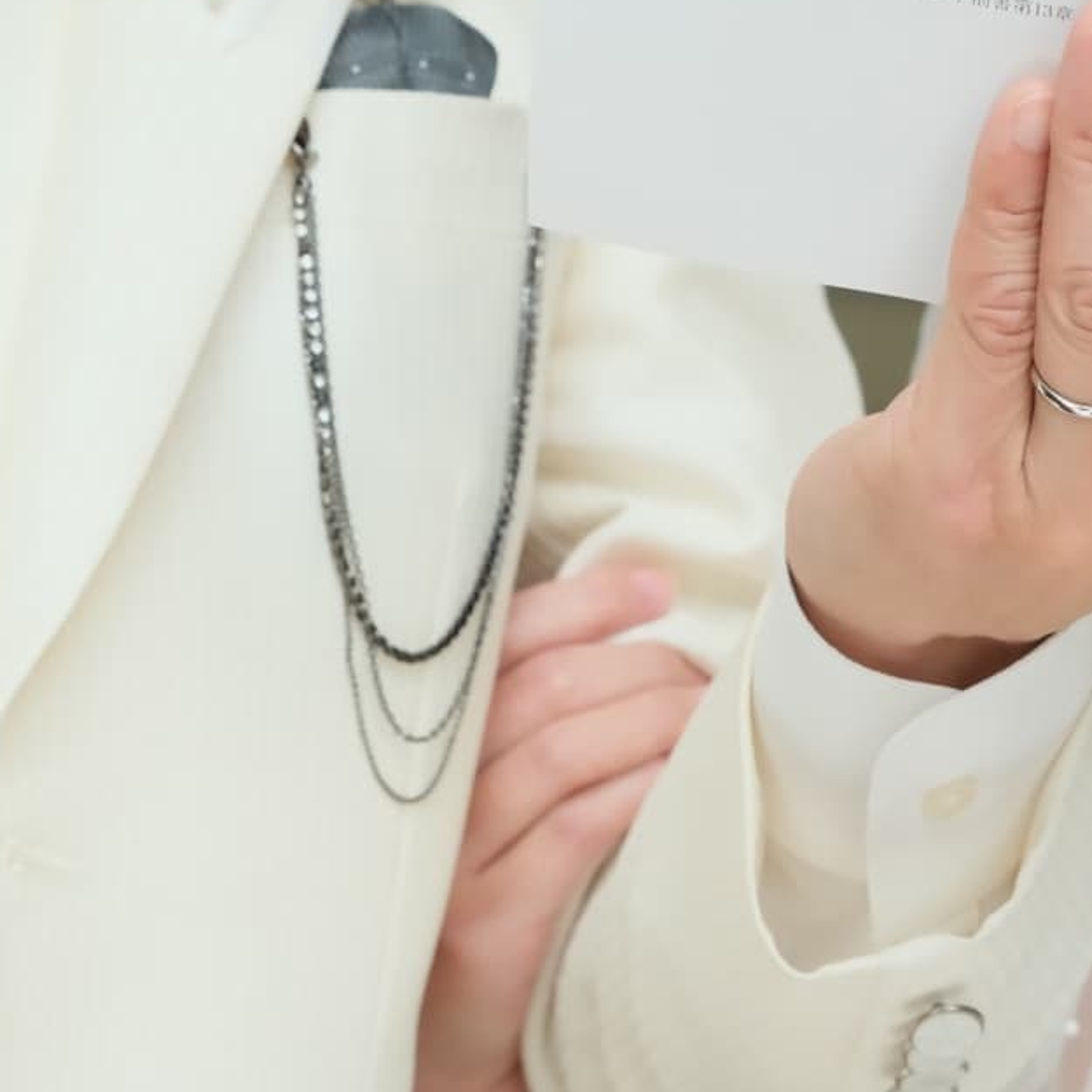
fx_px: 5175
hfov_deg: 11.9
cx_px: 1104
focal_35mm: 145
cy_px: 285
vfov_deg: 12.0
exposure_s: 1/320
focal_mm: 49
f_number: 7.1
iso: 1600
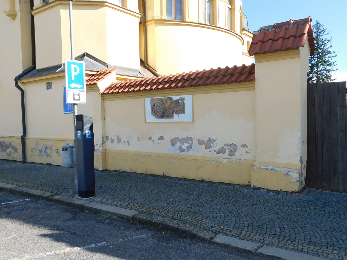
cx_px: 174
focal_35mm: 30
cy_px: 130
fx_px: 301
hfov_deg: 60.0
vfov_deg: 46.8
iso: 125
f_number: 3.2
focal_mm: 5.3
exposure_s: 1/640
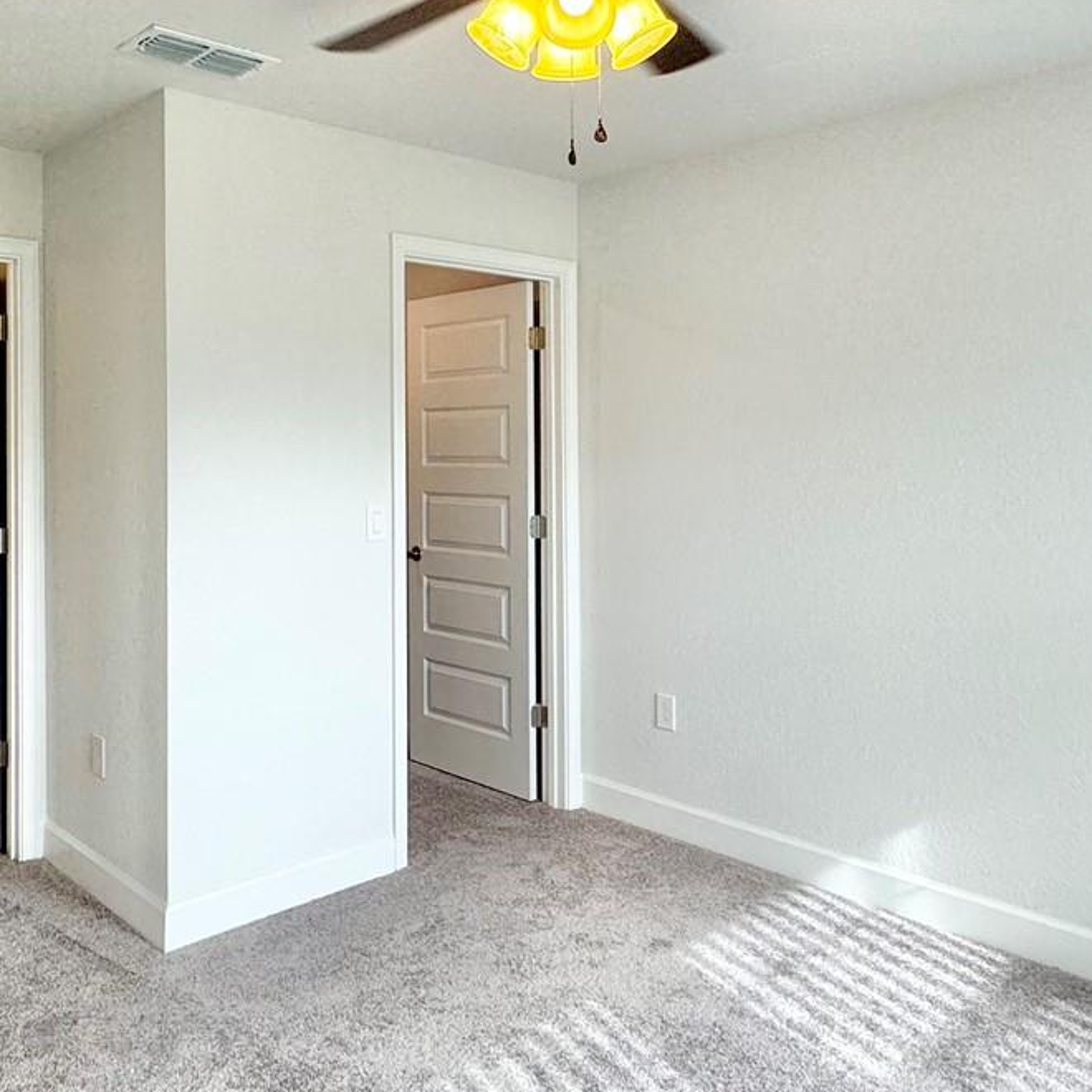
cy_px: 442
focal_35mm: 30
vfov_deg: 53.7
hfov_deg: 53.9
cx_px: 477
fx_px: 1071
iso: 80
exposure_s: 1/120
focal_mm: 2.22
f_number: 2.2
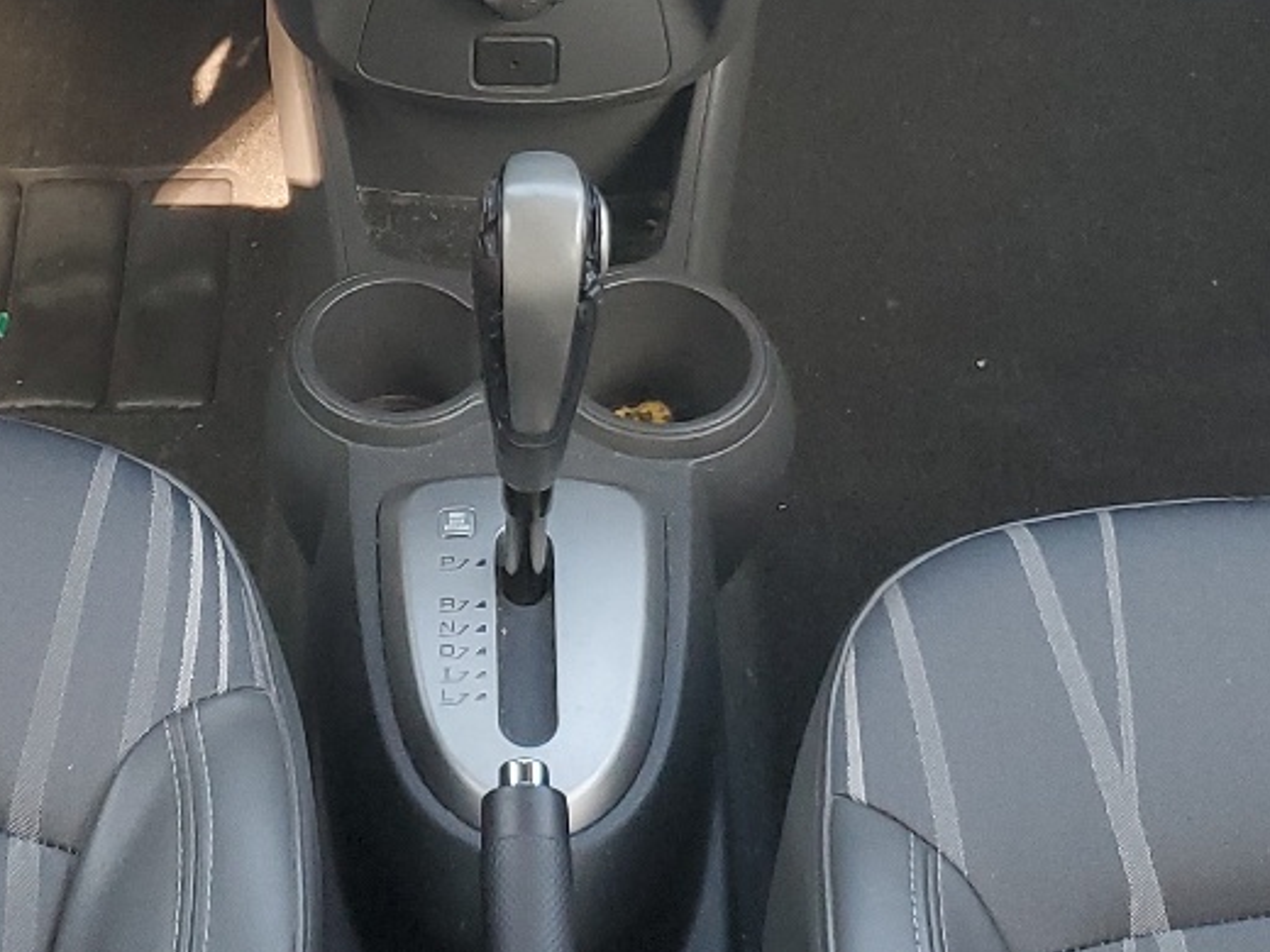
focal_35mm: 80
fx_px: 2935
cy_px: 71
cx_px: 396
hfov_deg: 24.3
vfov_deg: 18.1
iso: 98
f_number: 1.5
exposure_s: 1/120
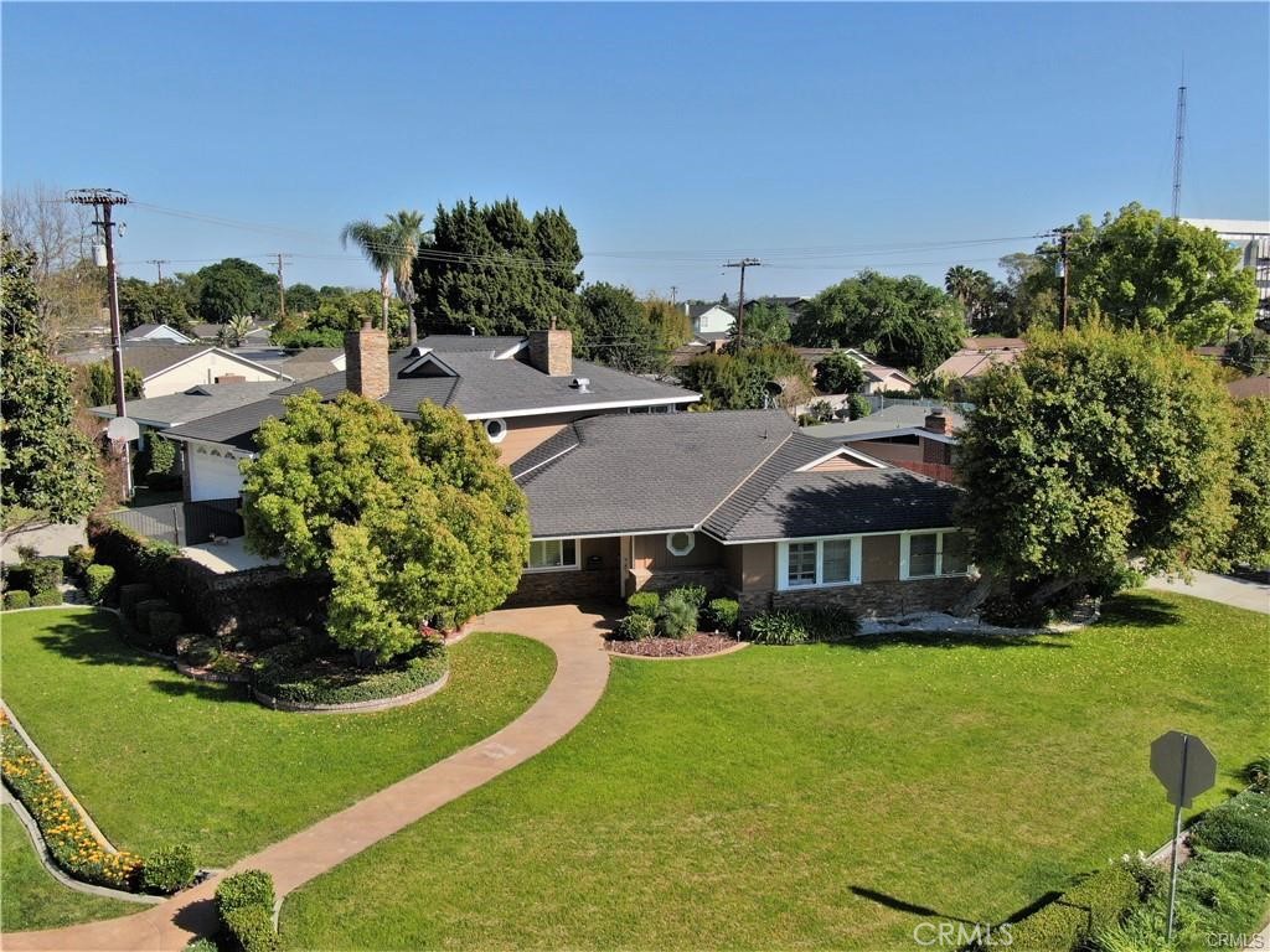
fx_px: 1137
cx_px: 635
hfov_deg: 58.4
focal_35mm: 31
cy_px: 476
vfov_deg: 45.4
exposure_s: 1/1600
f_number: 3.1
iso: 100
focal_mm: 5.33
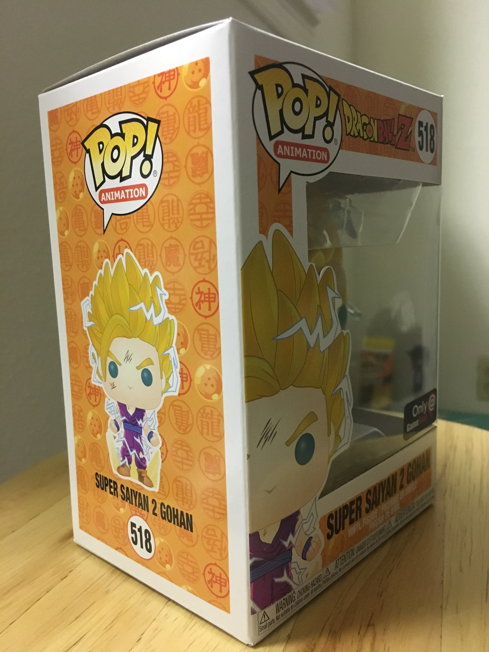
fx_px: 546
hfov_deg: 48.2
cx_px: 244
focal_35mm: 29
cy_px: 326
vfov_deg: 61.7
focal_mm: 4.15
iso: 250
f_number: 2.2
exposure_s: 1/15
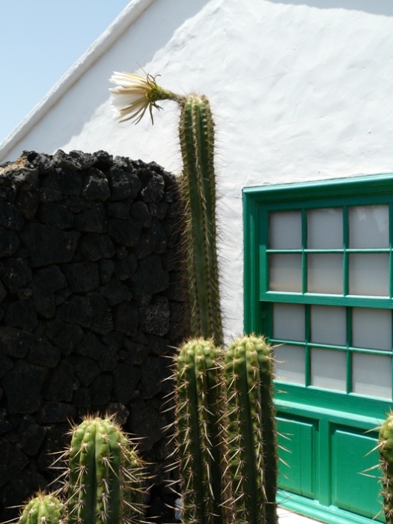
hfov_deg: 38.7
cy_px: 262
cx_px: 196
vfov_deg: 50.1
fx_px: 560
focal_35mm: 37
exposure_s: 1/320
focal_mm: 6.1
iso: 100
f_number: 5.6
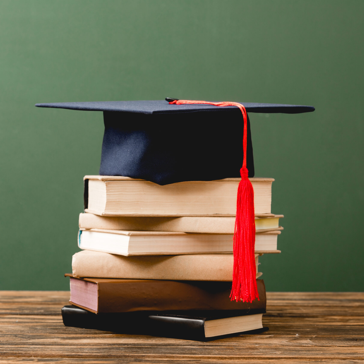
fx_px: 1404
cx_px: 101
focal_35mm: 118
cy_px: 181
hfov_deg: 14.7
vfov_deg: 14.8
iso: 125
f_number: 8
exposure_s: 1/200
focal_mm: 92
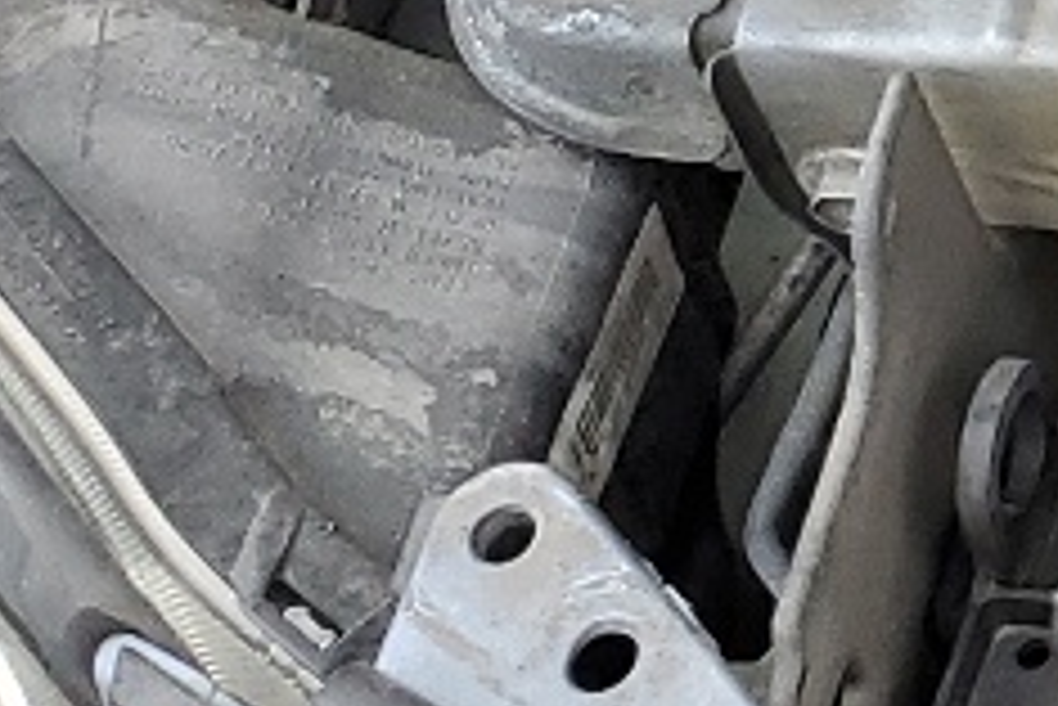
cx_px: 3359
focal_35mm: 184
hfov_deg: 8.8
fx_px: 5411
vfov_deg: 7.2
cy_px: -688
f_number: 1.5
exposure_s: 1/145
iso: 50
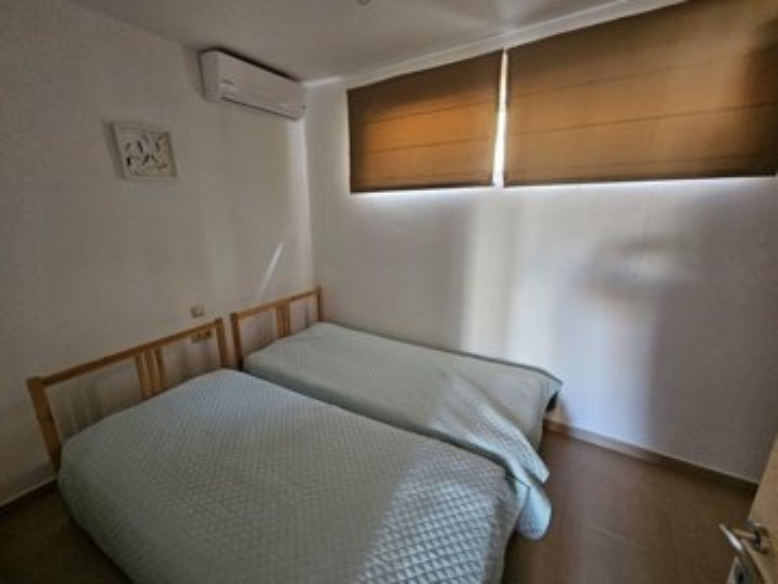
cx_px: 389
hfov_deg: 106.2
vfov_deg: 89.9
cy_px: 292
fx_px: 292
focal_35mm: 13
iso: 640
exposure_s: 1/25
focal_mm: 2.2
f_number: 2.2
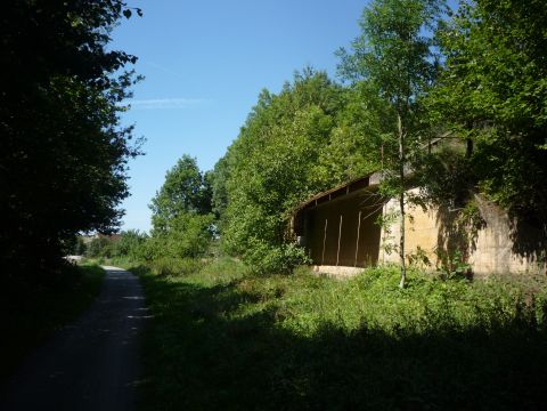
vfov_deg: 44.2
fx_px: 506
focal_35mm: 32
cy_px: 206
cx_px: 274
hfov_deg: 56.8
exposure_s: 1/400
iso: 100
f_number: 4.5
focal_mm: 5.2
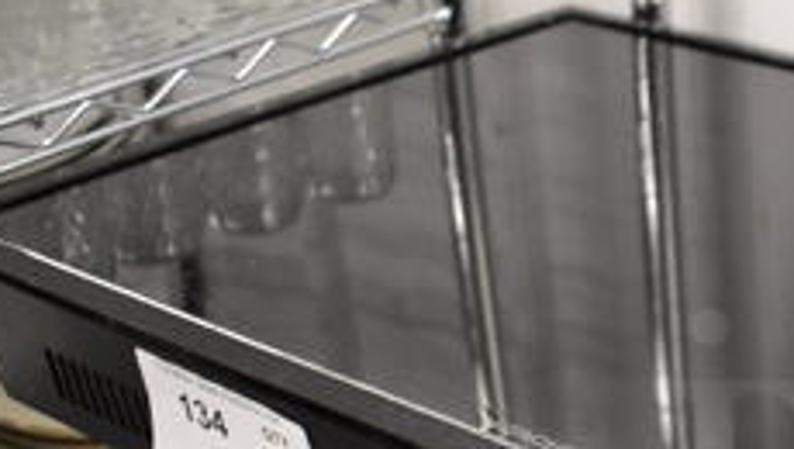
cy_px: 466
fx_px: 1581
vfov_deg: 15.8
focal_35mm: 75
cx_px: 922
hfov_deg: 25.6
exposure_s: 1/125
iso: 2000
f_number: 3.5
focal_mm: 18
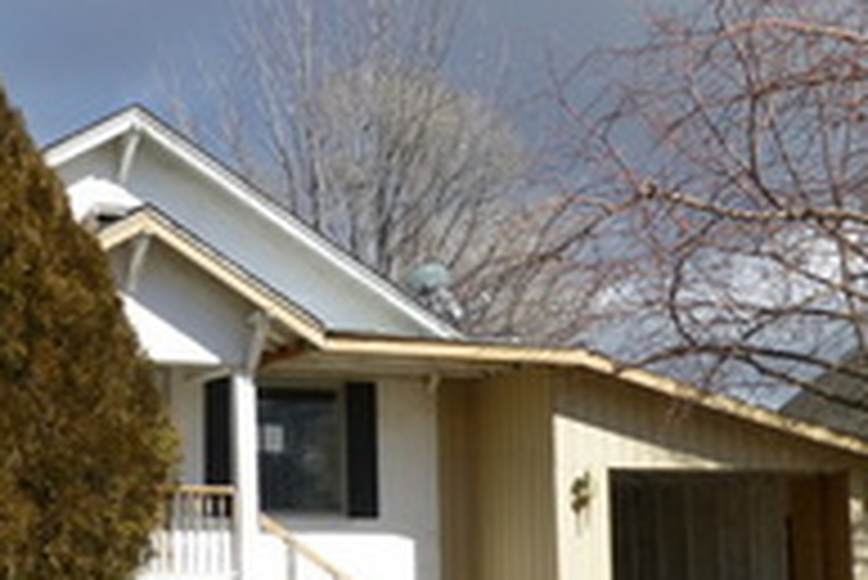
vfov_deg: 24.2
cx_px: 180
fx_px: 1351
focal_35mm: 56
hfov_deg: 34.6
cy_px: 355
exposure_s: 1/800
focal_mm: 5.4
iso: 100
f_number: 4
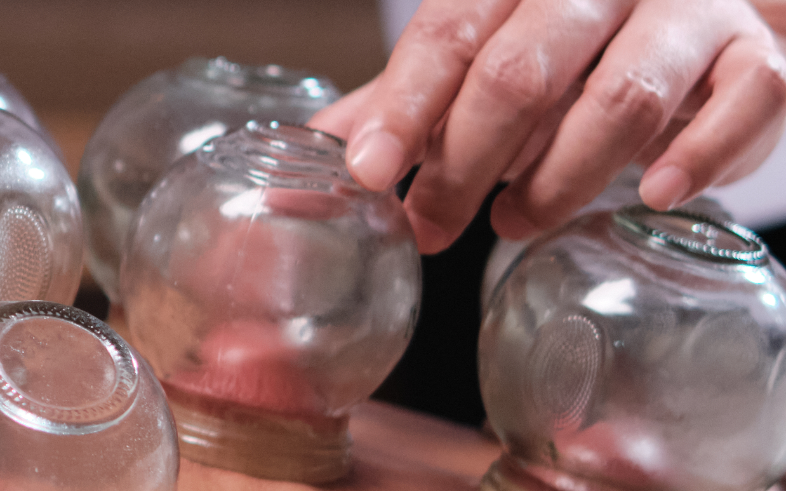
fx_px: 4691
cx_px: -172
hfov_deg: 9.4
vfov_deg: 6.0
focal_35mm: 219
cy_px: 162
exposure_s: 1/105
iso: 800
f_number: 2
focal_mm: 35
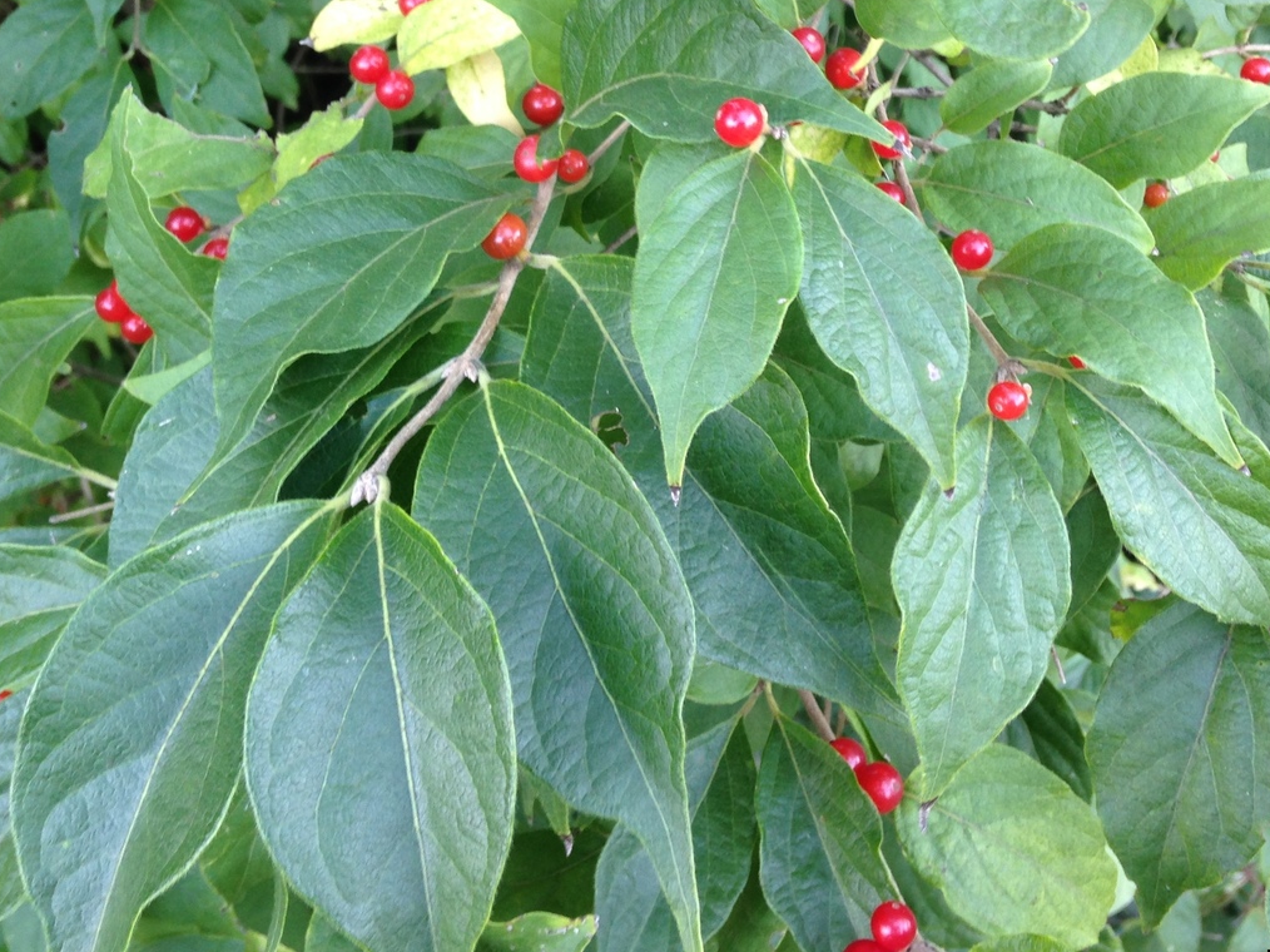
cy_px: 291
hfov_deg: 38.2
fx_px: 1834
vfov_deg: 28.8
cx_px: 681
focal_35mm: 50
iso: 50
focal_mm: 4.12
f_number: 2.4
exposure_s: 1/30
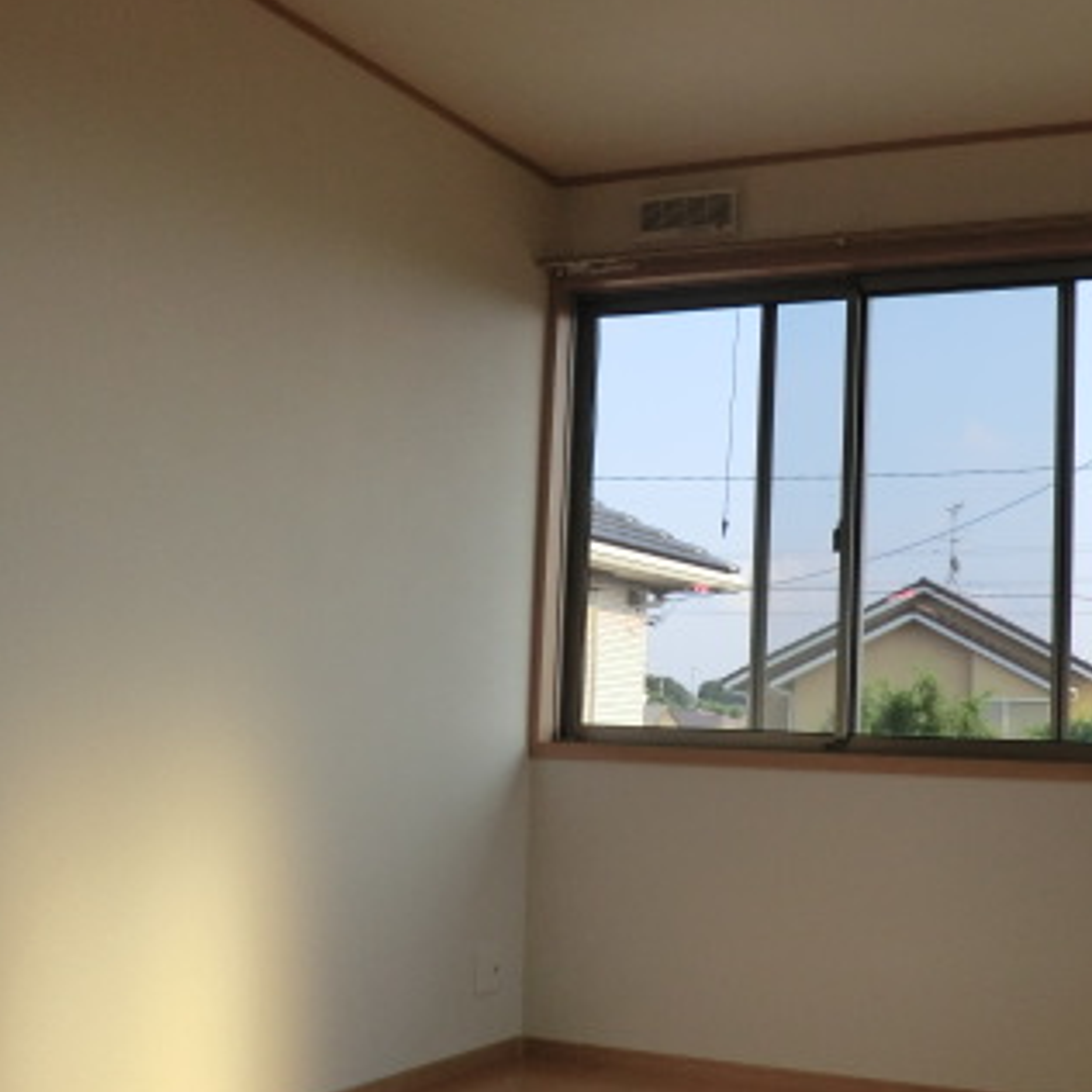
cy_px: 581
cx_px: 771
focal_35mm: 43
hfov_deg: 38.5
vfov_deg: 39.2
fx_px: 1535
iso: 80
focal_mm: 4.3
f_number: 3.2
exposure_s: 1/400
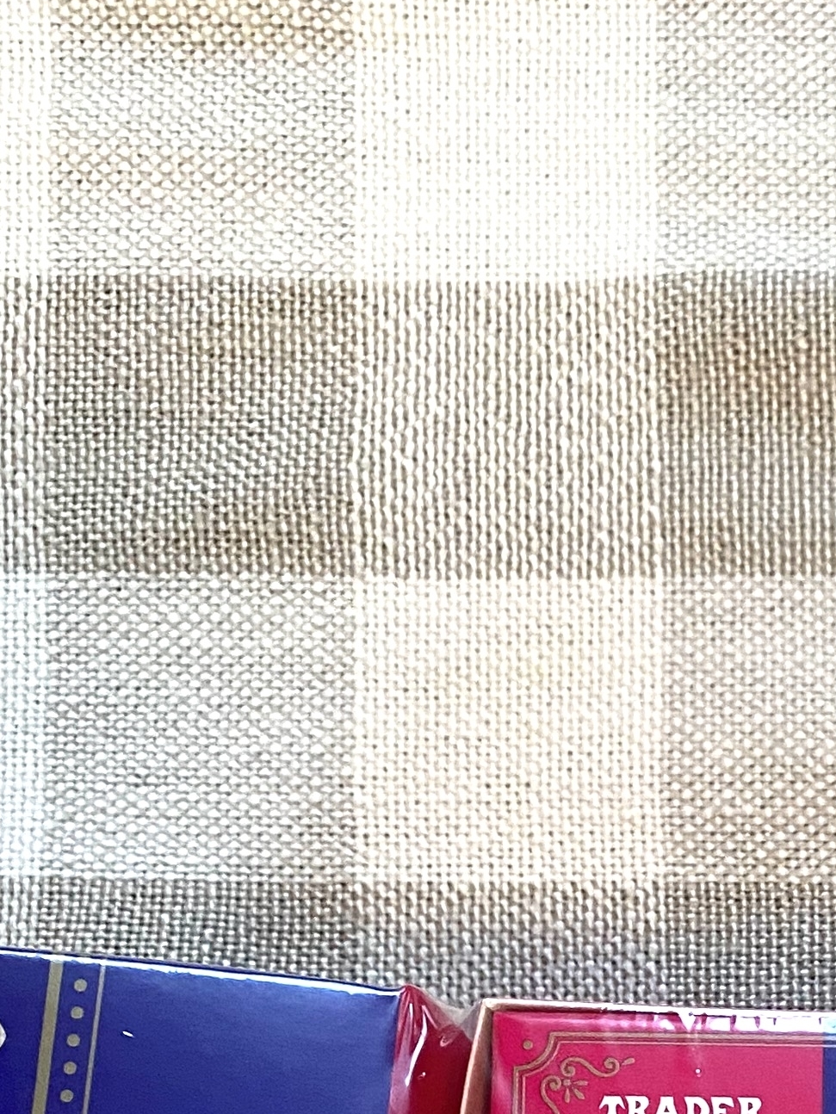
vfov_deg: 21.7
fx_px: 2607
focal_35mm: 81
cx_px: 1102
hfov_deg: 17.1
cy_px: 1464
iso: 125
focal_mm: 4.25
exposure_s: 1/60
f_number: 1.8
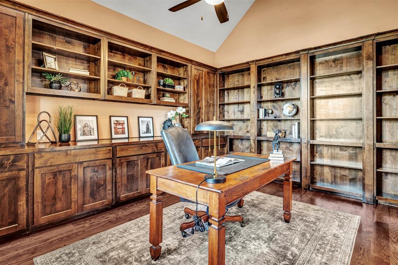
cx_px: 199
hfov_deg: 90.0
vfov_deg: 67.3
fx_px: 199
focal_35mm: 18
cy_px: 132
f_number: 8
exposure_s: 1/8
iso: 400
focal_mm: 18
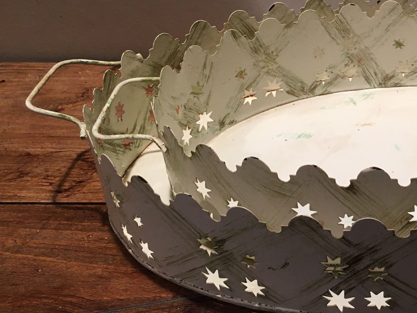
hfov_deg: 31.4
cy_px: 129
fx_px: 687
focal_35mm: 57
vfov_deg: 25.6
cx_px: 409
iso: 50
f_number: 2.2
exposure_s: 1/33
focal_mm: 4.15
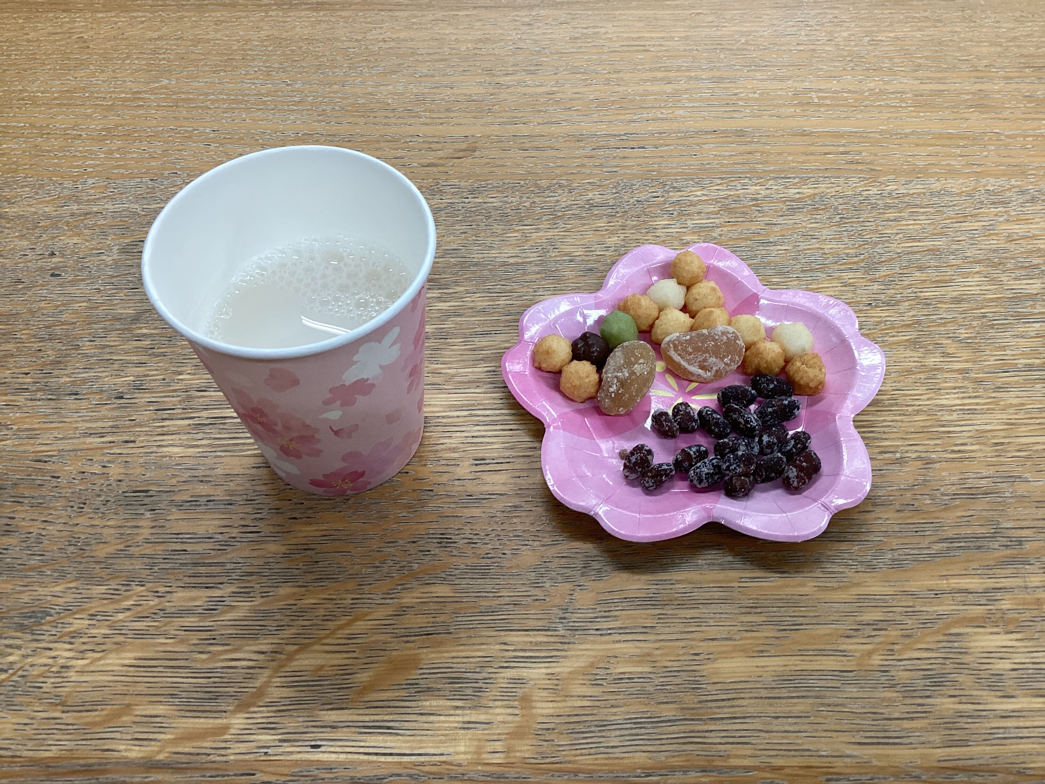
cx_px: 522
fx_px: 936
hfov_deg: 58.4
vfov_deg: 45.4
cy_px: 392
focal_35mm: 31
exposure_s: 1/60
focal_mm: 3.3
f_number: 2.4
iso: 100
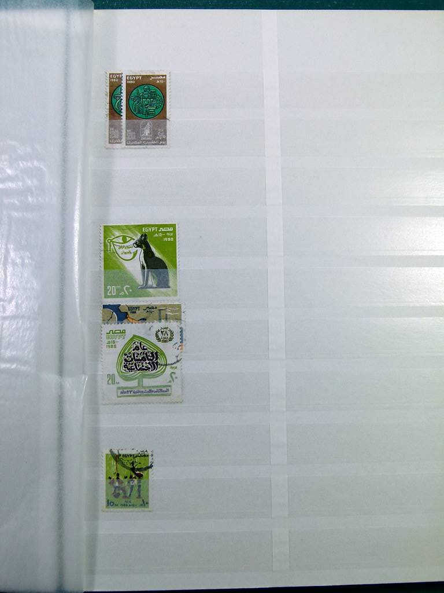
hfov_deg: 37.7
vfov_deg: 49.0
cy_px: 296
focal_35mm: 38
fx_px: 650
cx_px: 222
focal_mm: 6.8
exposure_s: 1/160
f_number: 4
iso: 100
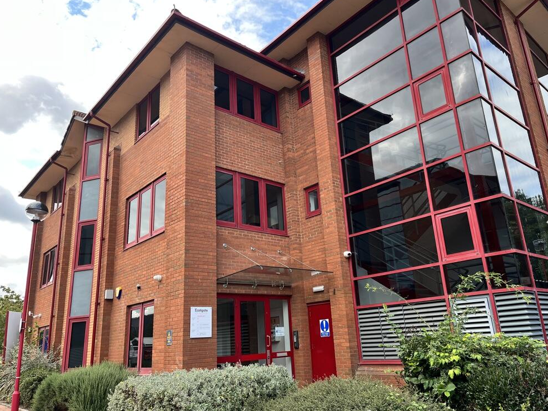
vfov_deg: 51.4
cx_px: 280
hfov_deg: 65.3
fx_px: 428
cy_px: 208
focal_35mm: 27
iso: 50
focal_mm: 5.1
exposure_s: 1/577
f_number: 1.6
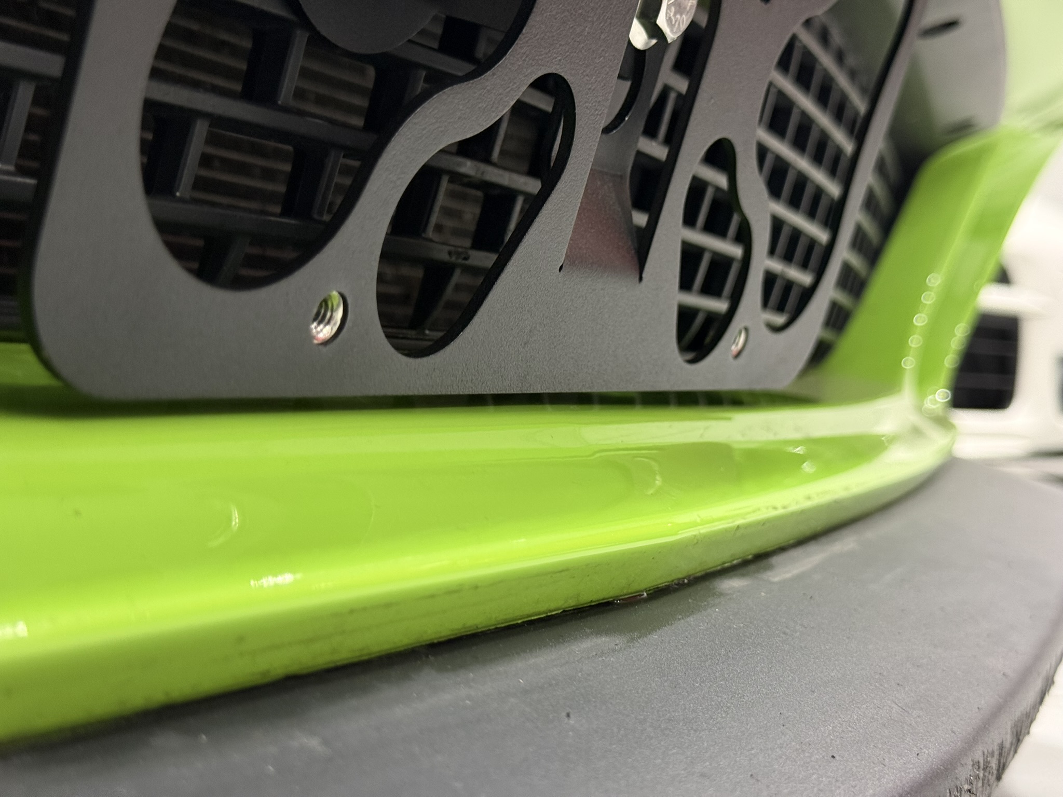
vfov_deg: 30.3
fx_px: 1474
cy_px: 398
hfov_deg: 39.7
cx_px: 532
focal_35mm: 48
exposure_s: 1/40
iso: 250
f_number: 1.78
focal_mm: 6.76
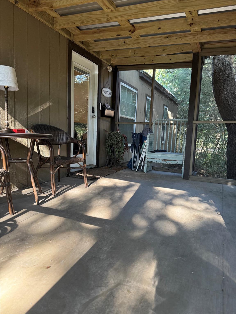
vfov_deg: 71.6
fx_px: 218
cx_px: 118
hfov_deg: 56.8
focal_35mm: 24
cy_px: 157
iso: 200
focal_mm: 6.76
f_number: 1.78
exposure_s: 1/71
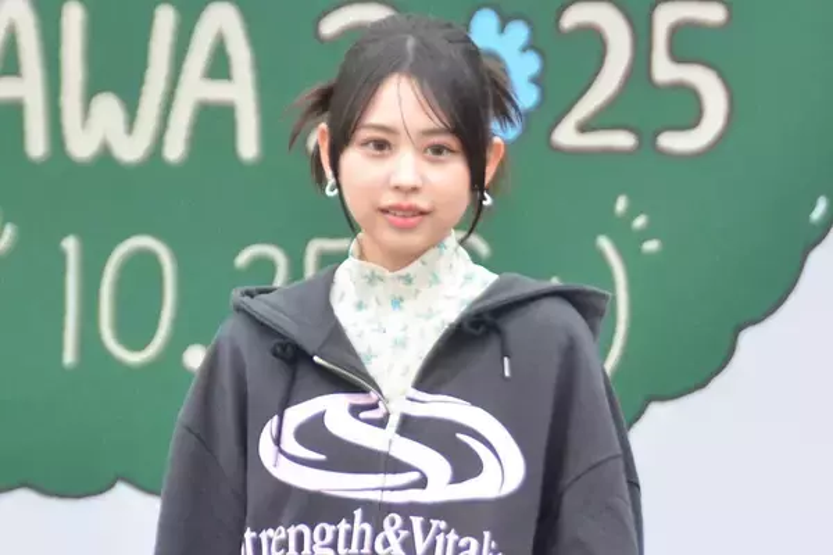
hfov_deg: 8.1
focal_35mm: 255
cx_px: 416
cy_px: 278
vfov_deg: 5.4
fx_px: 5900
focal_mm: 170
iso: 800
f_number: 5.6
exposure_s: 1/320
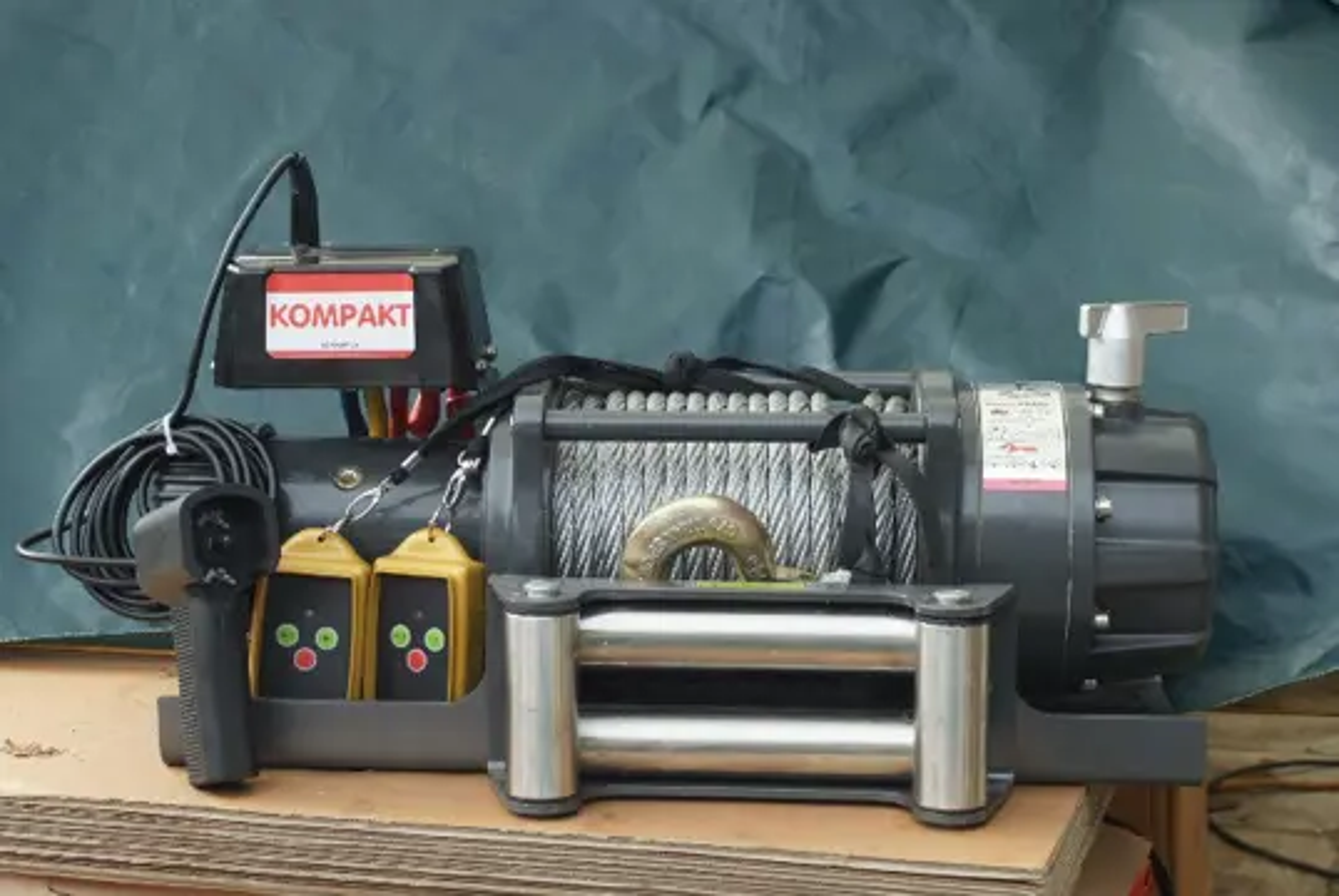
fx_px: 2793
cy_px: 448
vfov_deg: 18.2
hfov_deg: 27.0
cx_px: 670
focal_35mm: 75
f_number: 7.1
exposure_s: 1/125
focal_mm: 50
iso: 200
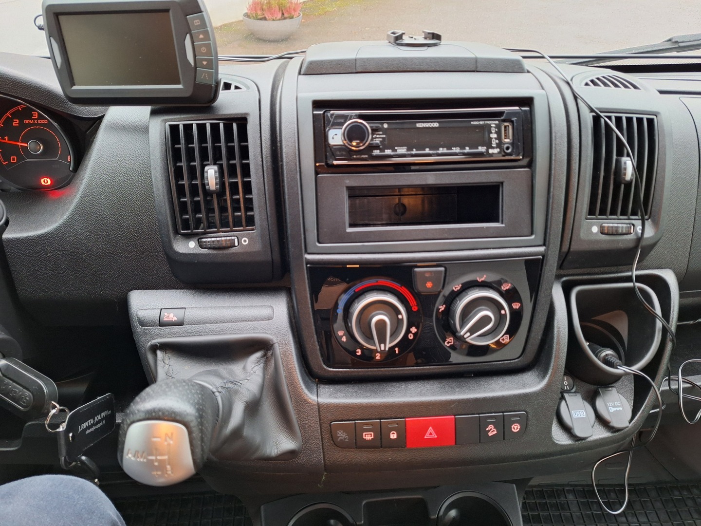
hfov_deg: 73.9
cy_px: 263
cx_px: 350
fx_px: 466
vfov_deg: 58.9
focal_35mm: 23
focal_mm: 5.54
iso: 500
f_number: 1.8
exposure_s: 1/20
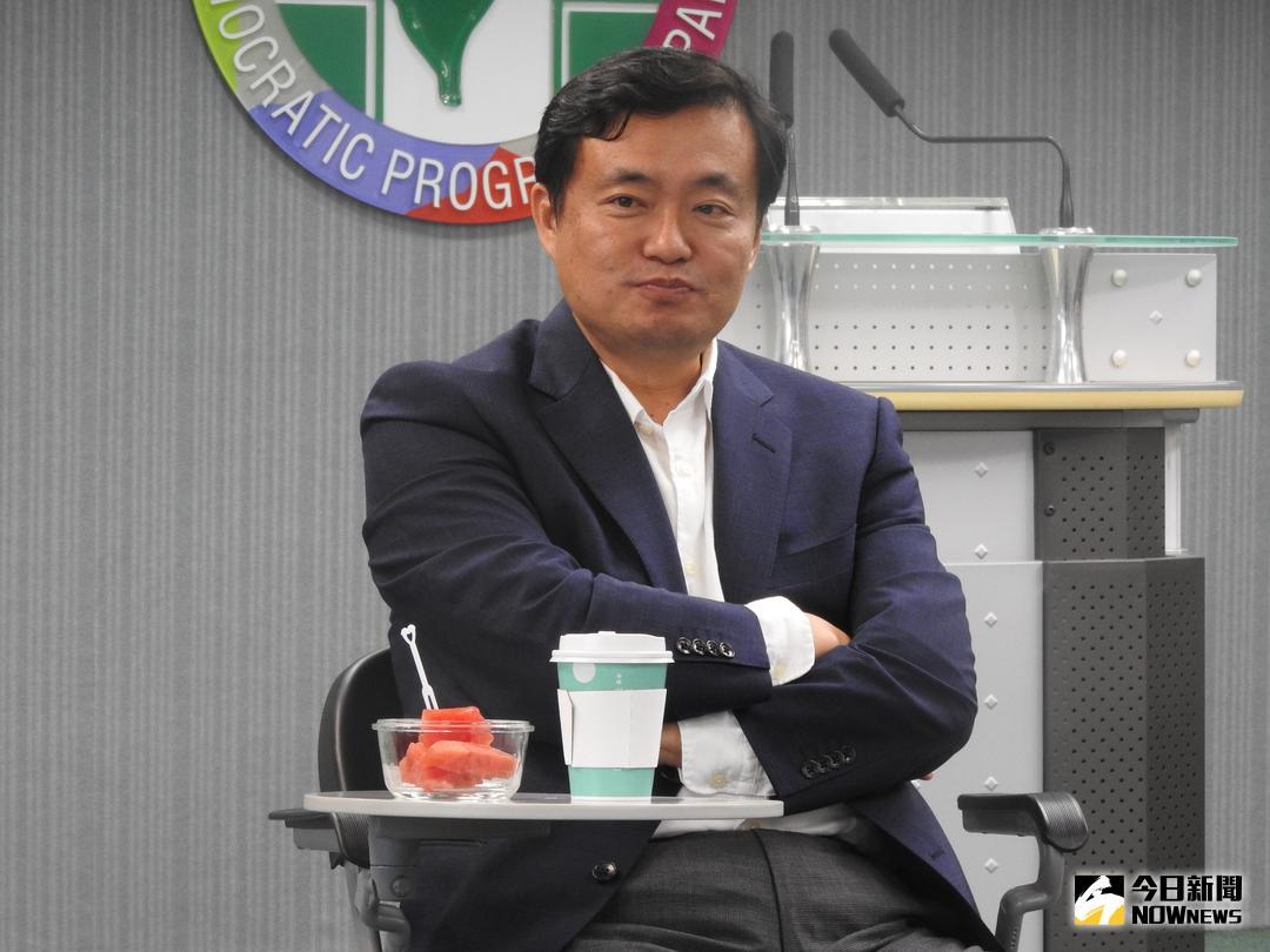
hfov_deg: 13.2
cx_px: 635
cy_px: 476
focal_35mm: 150
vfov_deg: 9.9
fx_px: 5503
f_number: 5.2
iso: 400
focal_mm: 26.9
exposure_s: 1/25
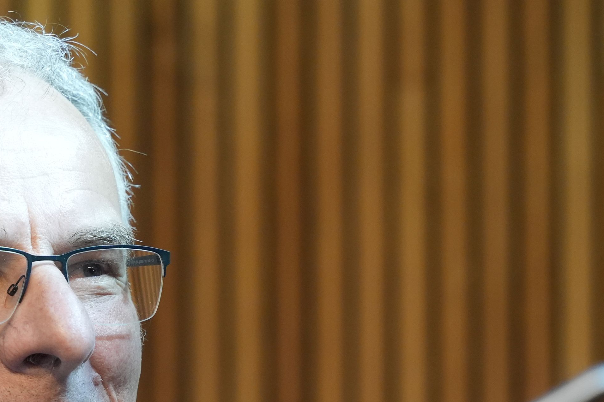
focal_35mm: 226
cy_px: 360
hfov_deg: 9.1
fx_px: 3791
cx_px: 44
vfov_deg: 6.1
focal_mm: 108
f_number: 5.6
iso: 2500
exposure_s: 1/320
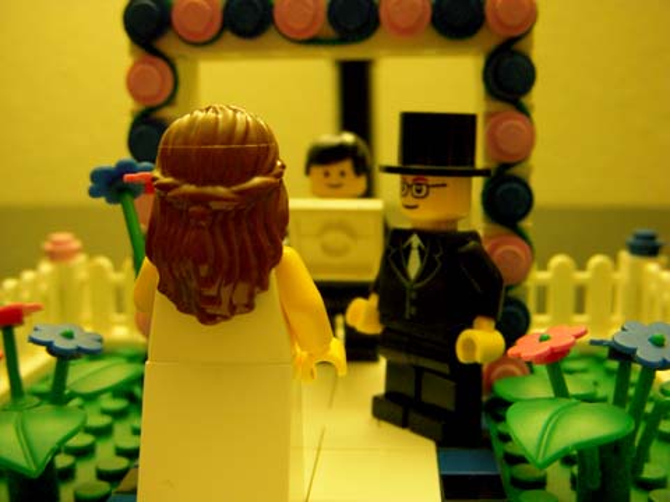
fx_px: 910
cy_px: 251
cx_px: 335
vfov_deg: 30.9
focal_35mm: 47
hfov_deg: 40.4
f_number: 3.4
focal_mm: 7.9
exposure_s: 1/6
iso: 400
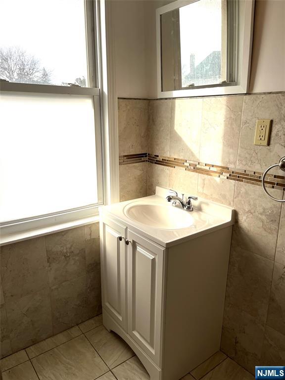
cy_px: 190
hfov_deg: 53.1
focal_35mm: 26
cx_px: 142
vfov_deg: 67.3
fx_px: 285
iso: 50
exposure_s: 1/1175
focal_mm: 5.1
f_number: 1.6
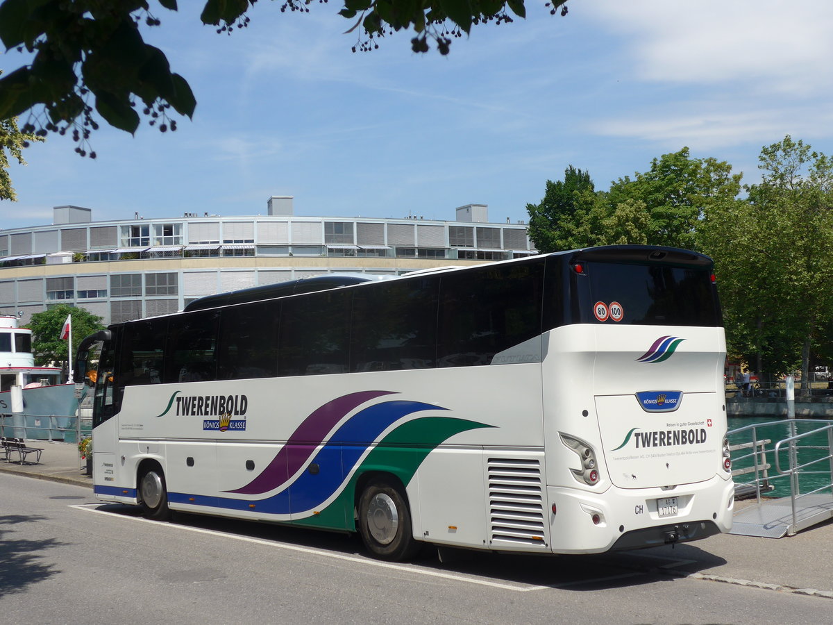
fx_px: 1179
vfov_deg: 29.7
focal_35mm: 49
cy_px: 312
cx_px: 416
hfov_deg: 38.9
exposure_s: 1/1300
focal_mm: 10.1
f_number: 3.2
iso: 80
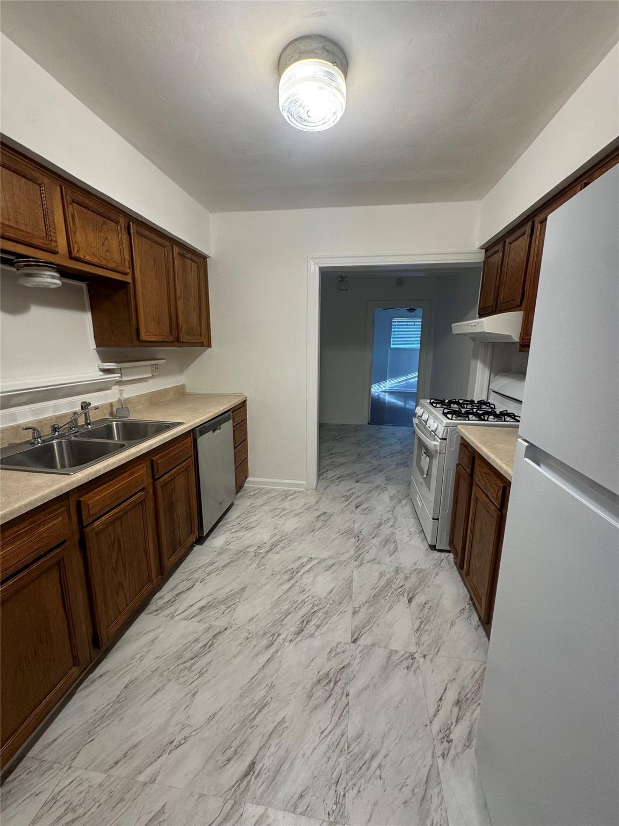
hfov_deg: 85.7
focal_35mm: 14
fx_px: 334
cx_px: 310
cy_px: 413
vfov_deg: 102.1
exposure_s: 1/60
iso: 160
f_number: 2.2
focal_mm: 2.22
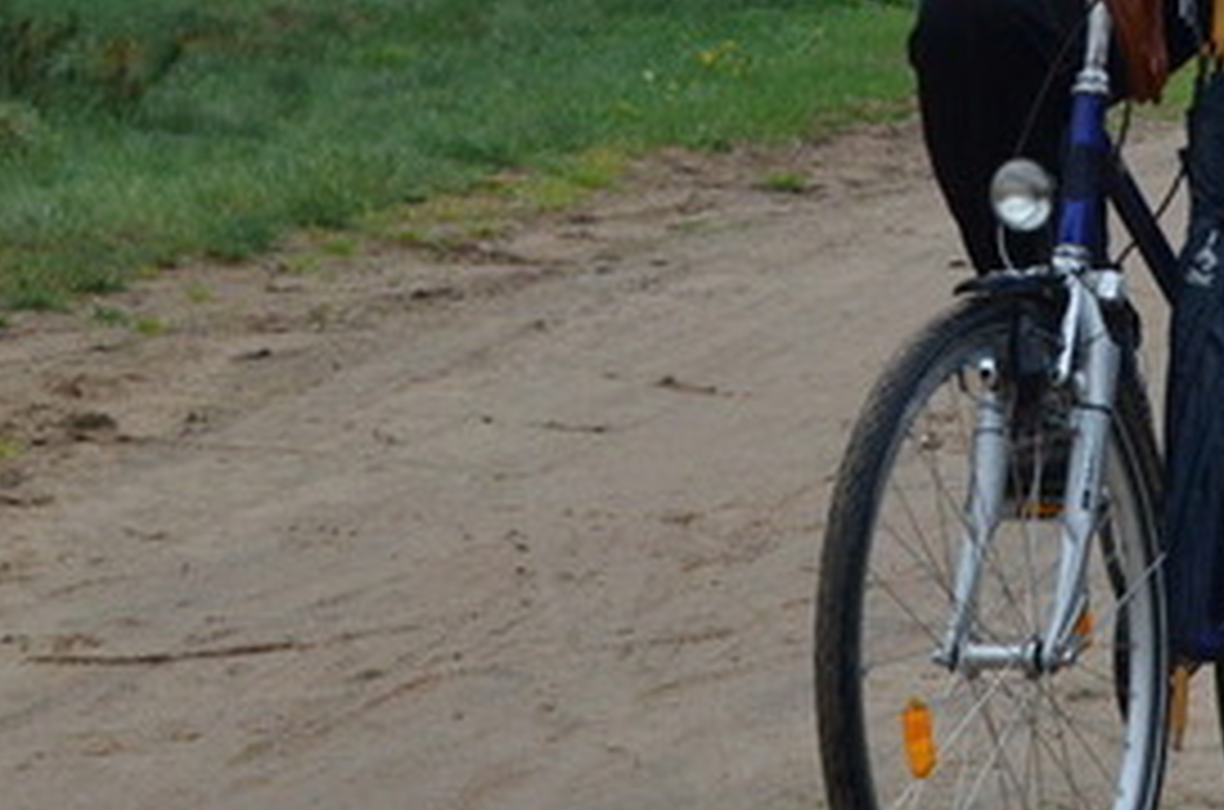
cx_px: 837
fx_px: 6106
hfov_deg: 11.4
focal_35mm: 180
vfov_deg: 7.6
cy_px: 72
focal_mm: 46
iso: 1600
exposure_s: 1/200
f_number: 7.1
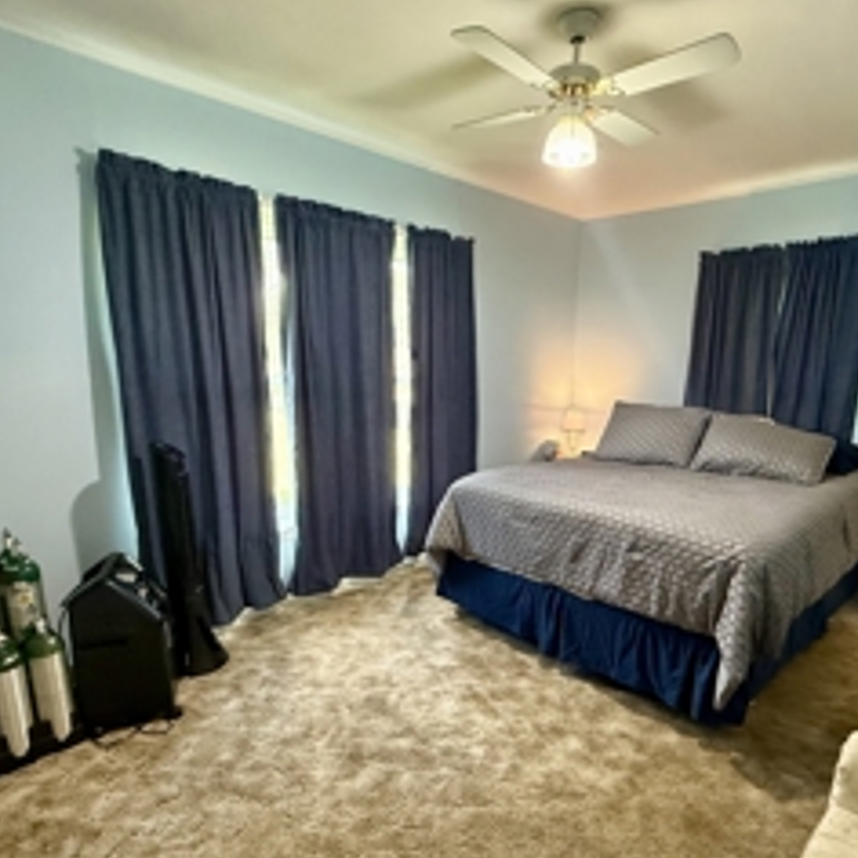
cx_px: 484
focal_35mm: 21
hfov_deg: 71.8
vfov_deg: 71.6
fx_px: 589
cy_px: 502
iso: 500
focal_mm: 2.22
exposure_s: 1/60
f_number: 2.2
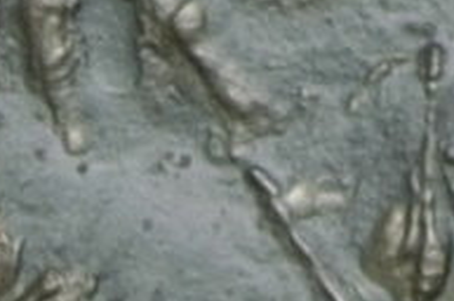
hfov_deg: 6.0
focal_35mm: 339
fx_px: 4267
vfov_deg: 3.9
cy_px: -546
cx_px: 866
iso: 100
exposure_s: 1/15
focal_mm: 29
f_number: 6.3
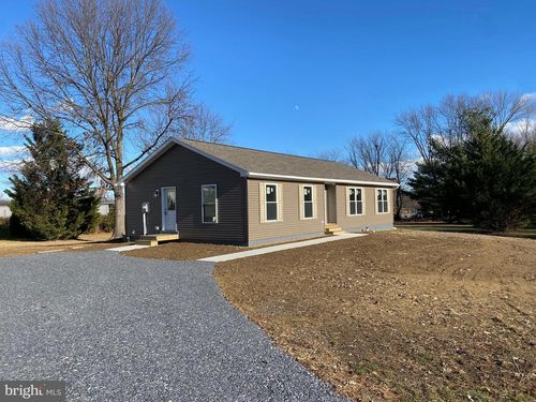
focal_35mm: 26
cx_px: 268
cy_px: 201
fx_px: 403
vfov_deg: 53.1
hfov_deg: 67.3
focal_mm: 4.25
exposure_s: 1/2183
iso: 32
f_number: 1.8
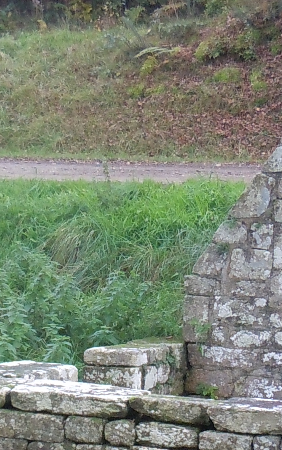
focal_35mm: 121
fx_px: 1487
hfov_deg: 10.8
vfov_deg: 17.2
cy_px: 312
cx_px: 78
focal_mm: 5.4
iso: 200
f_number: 3.5
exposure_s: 1/60
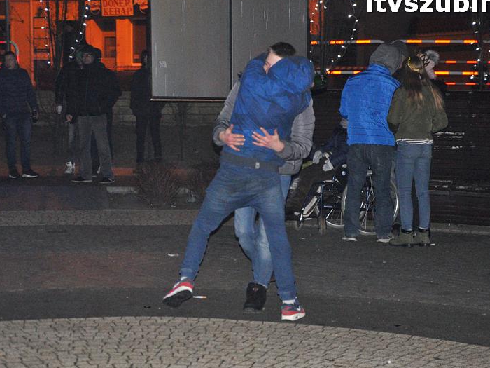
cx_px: 249
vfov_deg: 16.2
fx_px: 1288
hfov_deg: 21.5
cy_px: 176
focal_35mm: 91
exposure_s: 1/60
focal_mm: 52
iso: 3200
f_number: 5.6
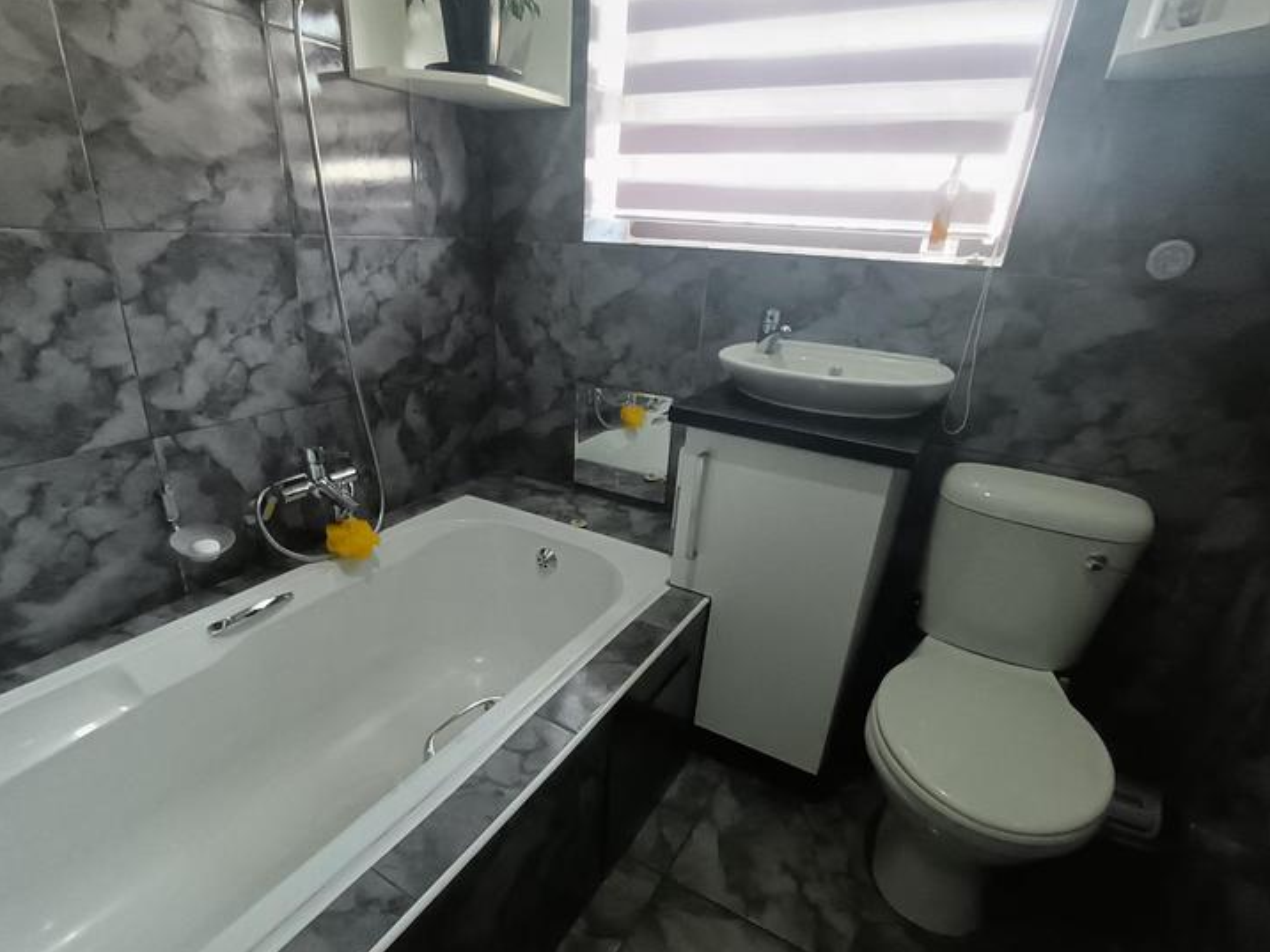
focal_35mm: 19
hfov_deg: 84.5
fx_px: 697
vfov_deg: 68.5
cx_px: 592
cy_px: 525
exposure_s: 1/50
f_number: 2.2
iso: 955
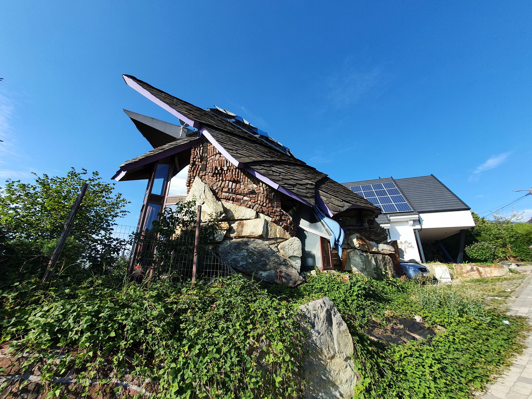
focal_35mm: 13
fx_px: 200
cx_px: 266
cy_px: 200
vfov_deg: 89.9
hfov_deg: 106.2
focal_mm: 1.8
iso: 50
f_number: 2.2
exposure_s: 1/612
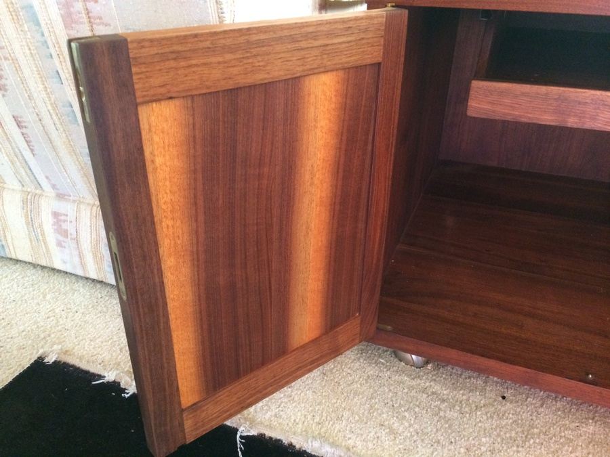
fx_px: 529
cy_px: 228
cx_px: 305
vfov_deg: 46.8
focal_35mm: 30
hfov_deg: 60.0
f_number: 2.2
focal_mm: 4.12
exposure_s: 1/17
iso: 320
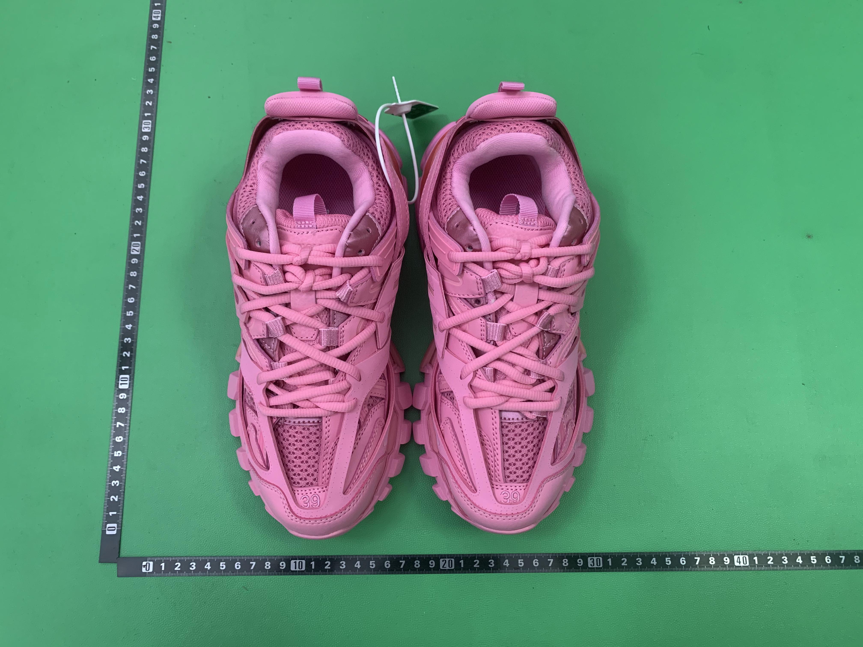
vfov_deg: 53.1
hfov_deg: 67.3
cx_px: 432
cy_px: 324
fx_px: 648
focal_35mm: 26
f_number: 1.8
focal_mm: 4.25
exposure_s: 1/60
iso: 200
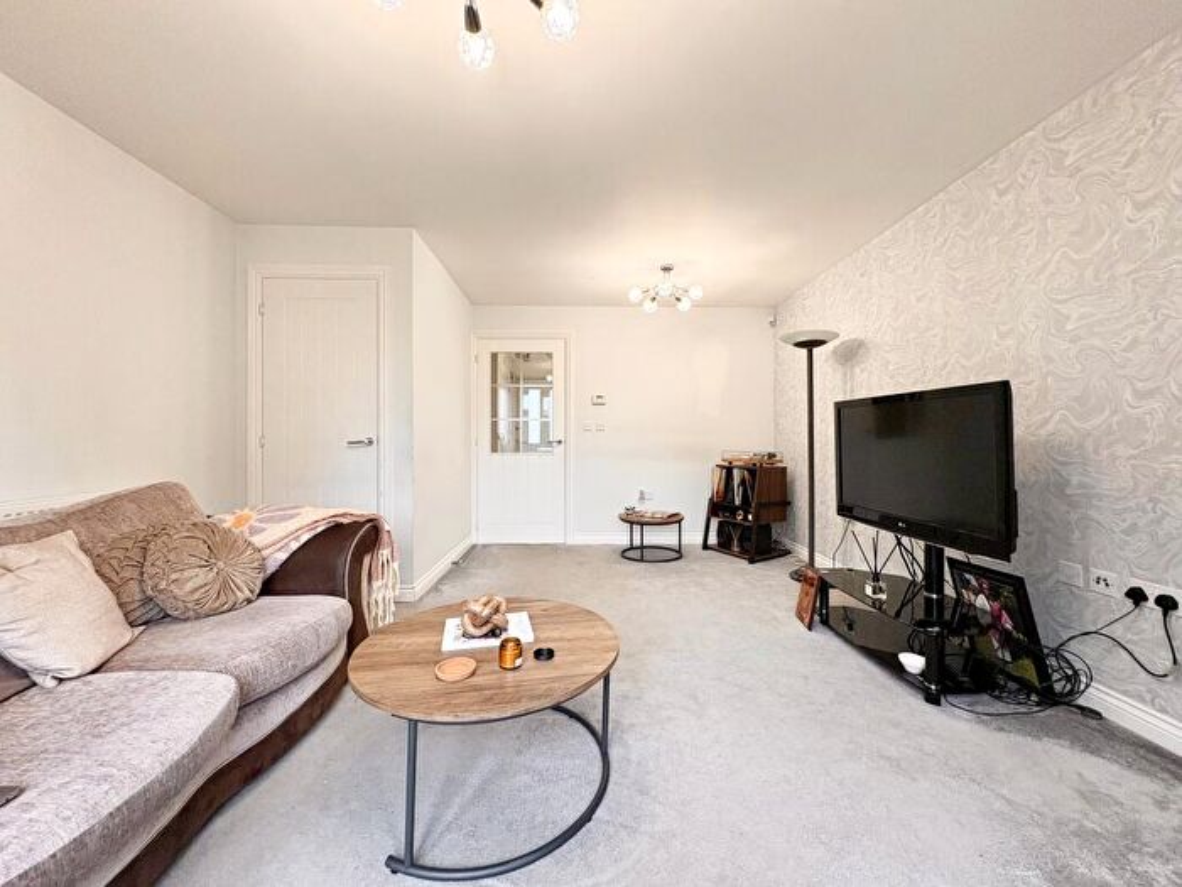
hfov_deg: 102.1
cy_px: 444
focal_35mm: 14
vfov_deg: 85.7
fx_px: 478
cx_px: 591
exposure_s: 1/100
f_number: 2.2
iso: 200
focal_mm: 2.22
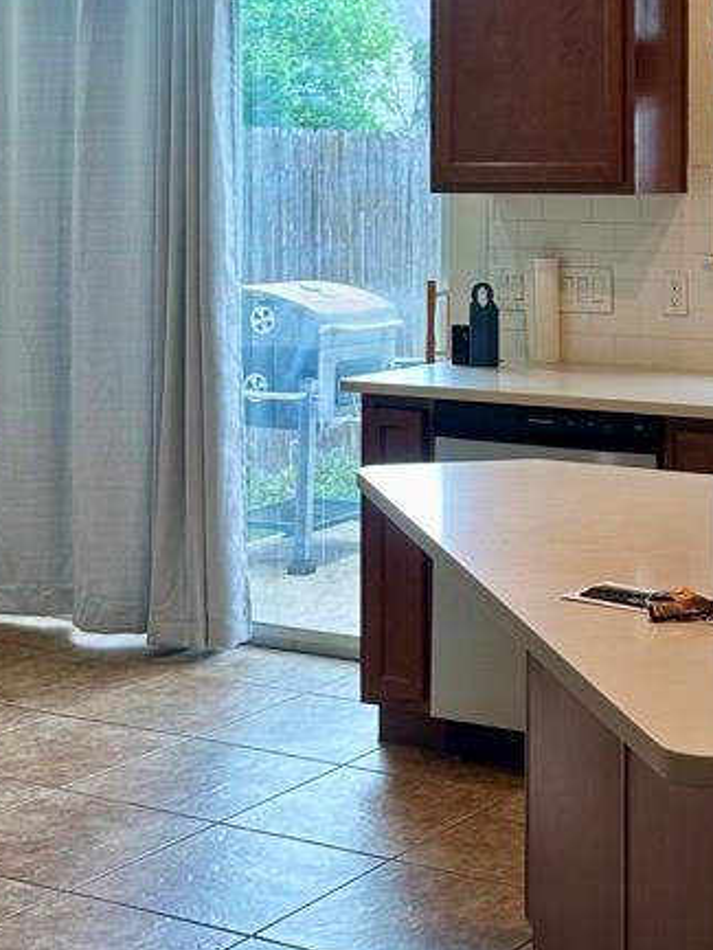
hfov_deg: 20.5
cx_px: 564
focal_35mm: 71
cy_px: 129
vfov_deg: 26.6
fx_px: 1949
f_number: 1.78
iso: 80
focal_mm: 6.86
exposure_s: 1/120
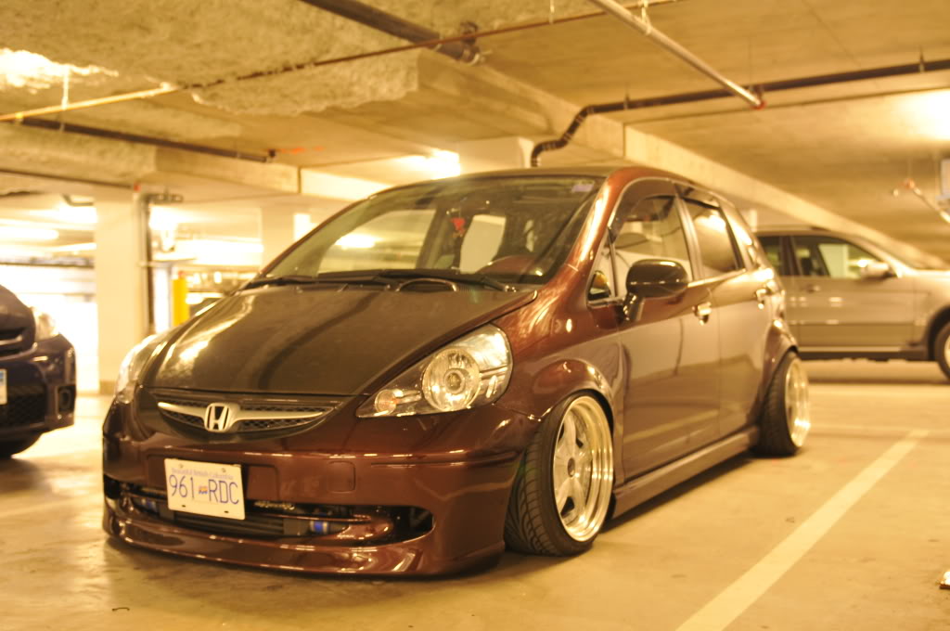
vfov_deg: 32.9
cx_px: 475
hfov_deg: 48.0
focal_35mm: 40
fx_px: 1067
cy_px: 316
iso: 400
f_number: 2.8
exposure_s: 1/5
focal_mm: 27
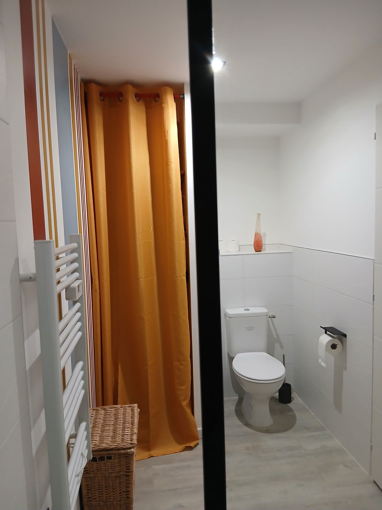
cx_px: 191
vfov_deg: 67.3
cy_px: 255
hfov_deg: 53.1
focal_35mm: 26
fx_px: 383
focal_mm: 3.98
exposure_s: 1/33.3
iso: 320
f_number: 1.8
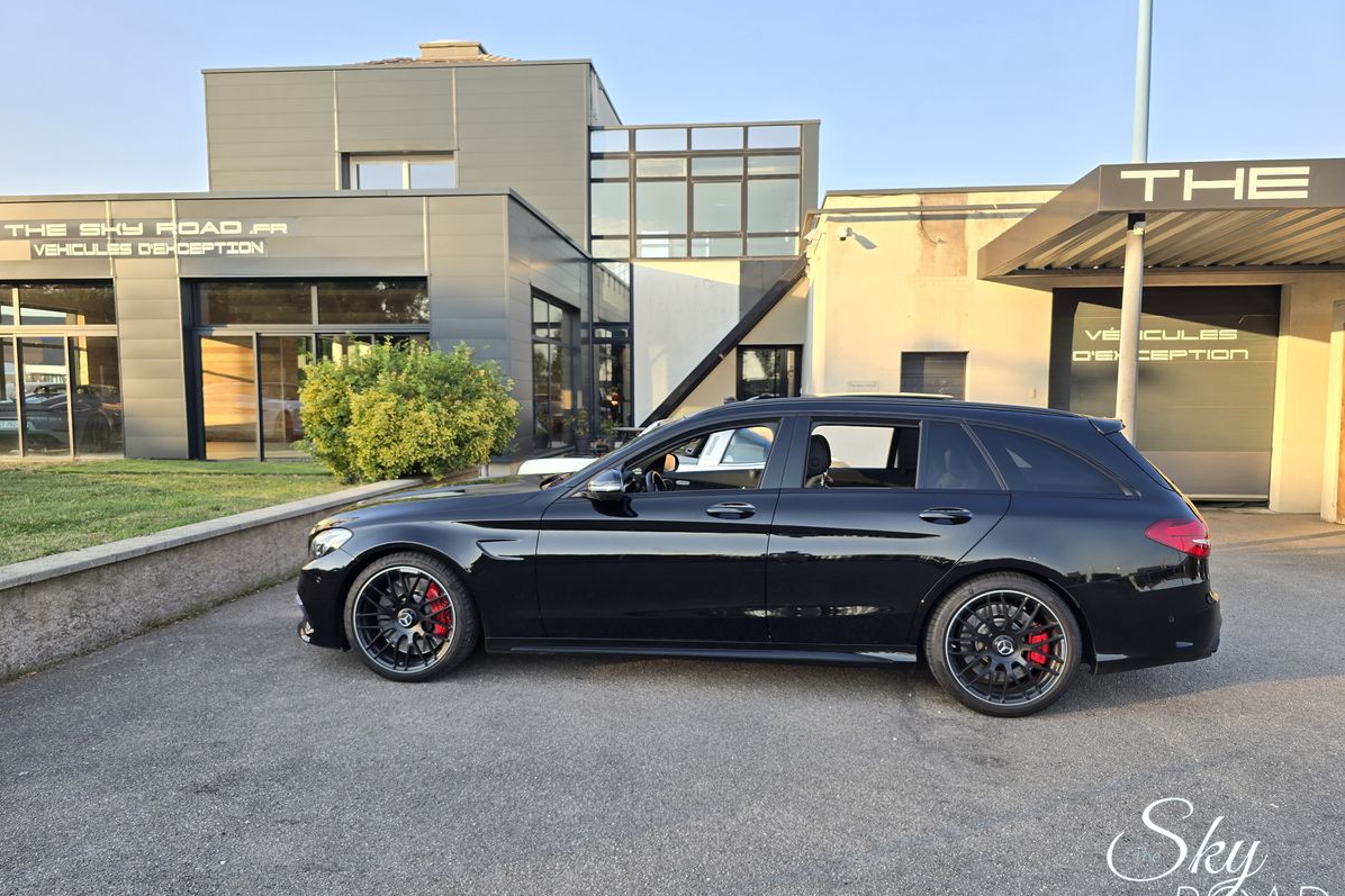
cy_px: 459
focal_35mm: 24
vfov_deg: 53.1
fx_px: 896
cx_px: 672
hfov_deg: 73.8
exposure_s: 1/180
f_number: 1.7
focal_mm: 6.3
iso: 20
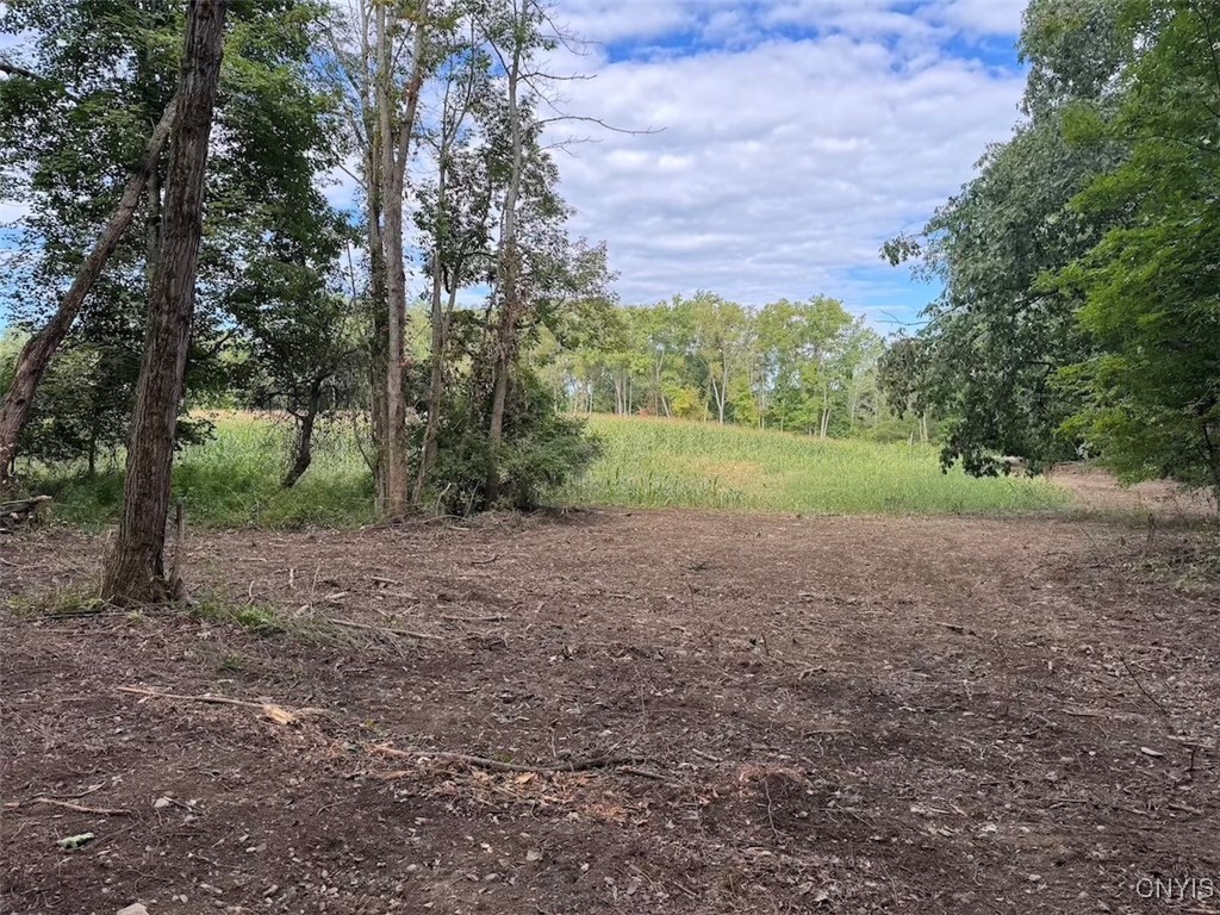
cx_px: 610
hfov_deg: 71.6
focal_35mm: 24
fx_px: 846
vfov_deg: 56.8
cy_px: 458
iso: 80
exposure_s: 1/925
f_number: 1.78
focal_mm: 6.76
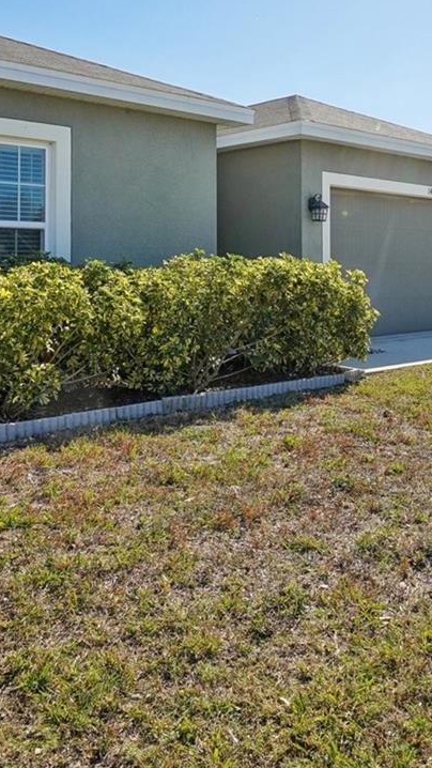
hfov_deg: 33.0
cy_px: 309
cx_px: 328
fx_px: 713
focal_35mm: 35
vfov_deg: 56.2
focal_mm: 10
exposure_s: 1/800
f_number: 8
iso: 400
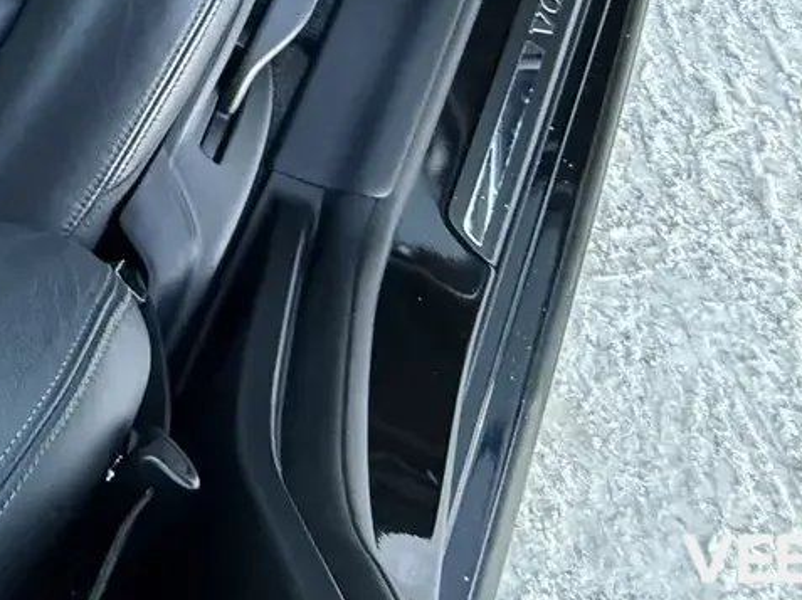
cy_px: -405
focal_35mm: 47
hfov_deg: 27.6
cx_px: -404
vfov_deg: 22.3
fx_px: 1088
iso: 320
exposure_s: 1/99
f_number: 2.2
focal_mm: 2.22
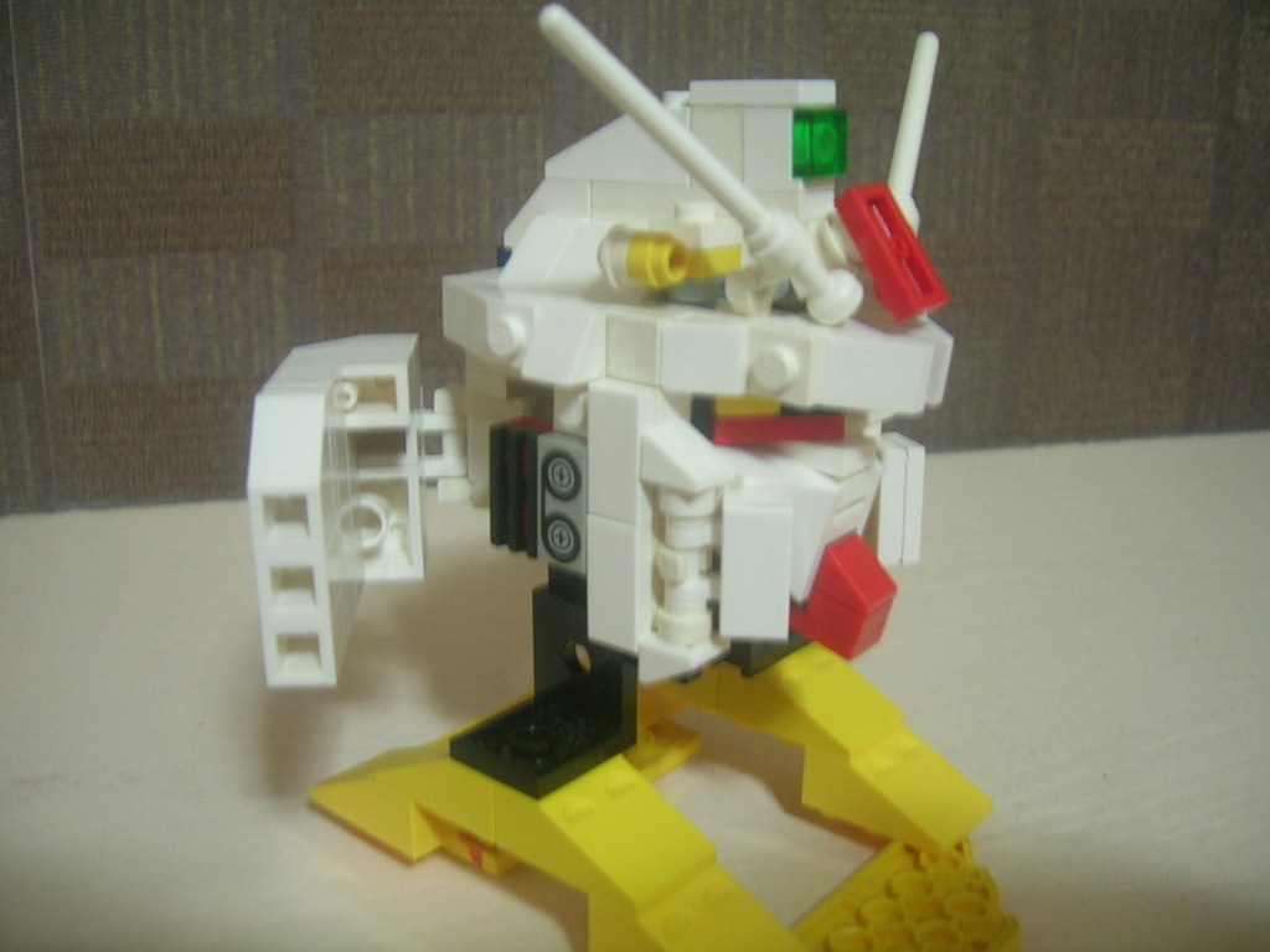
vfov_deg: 40.7
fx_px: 1284
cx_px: 635
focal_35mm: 35
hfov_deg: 52.6
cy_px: 476
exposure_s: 1/3.7
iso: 74
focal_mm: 5.4
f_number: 2.8
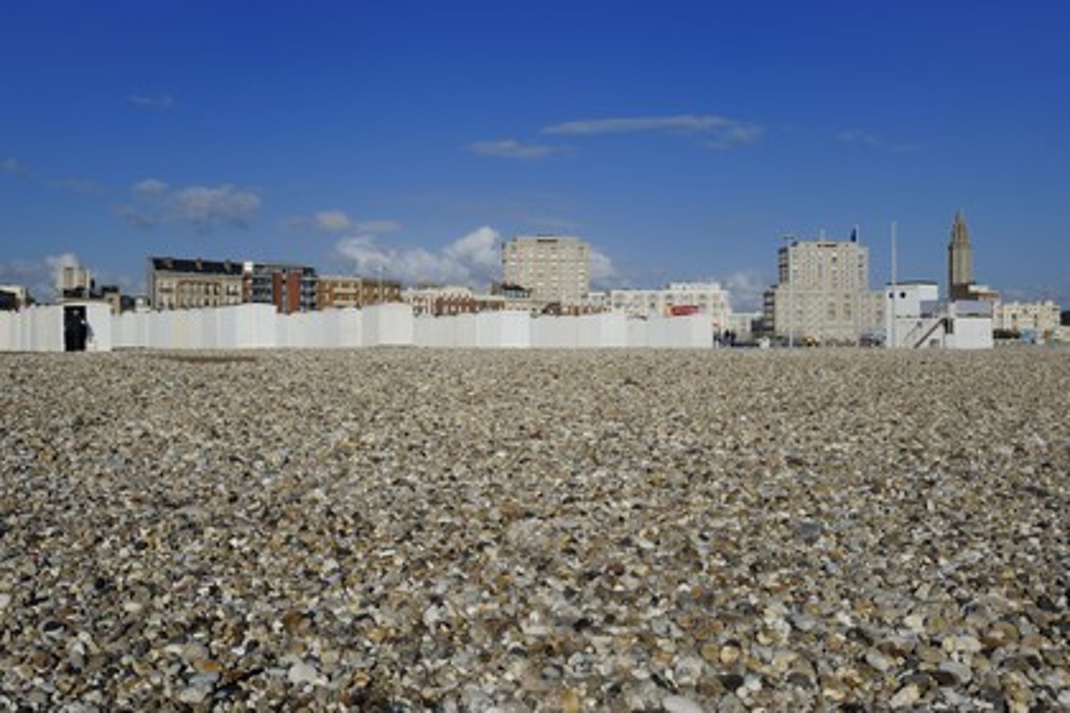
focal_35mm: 34
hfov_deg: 55.8
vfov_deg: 38.9
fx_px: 1010
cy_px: 356
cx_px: 535
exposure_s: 1/200
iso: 200
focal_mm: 34
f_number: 18
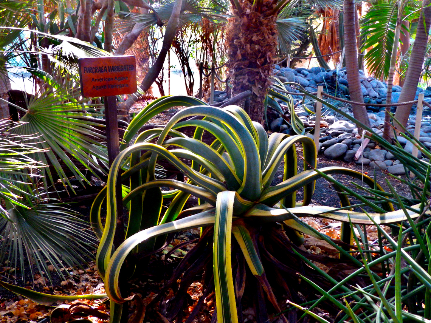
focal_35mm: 46
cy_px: 162
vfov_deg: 31.5
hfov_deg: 41.2
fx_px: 573
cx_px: 216
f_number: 4.2
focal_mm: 8.2
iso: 400
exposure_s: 1/40
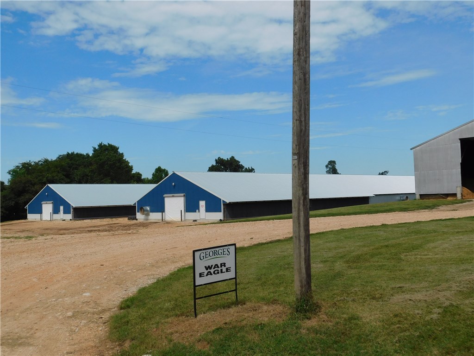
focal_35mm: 36
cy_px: 178
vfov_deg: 39.7
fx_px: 493
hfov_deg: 51.4
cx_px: 237
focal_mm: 6.3
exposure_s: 1/640
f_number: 7
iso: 125
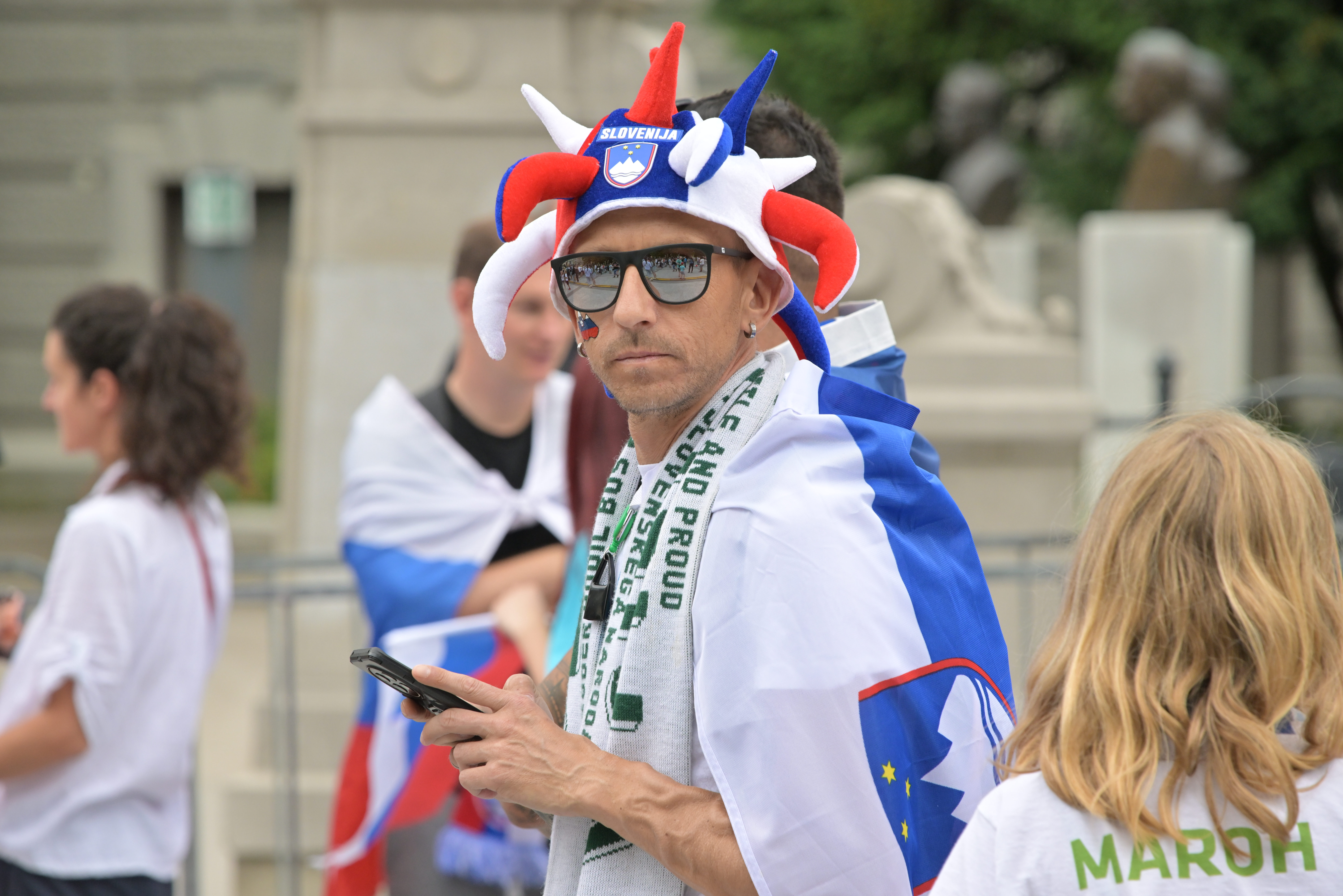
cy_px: 448
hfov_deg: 10.3
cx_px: 672
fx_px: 7461
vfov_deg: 6.9
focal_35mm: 200
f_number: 6.3
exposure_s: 1/400
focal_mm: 200
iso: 1250
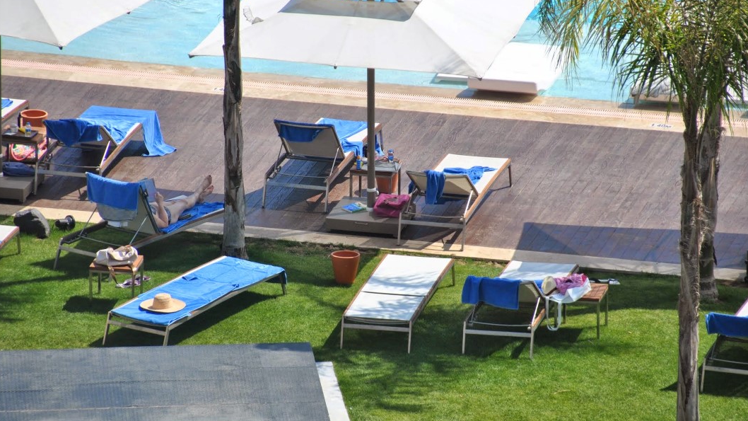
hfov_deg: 6.3
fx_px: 6763
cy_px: 222
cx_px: 385
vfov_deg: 3.6
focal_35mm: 341
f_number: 5.6
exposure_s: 1/1000
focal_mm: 200
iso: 200
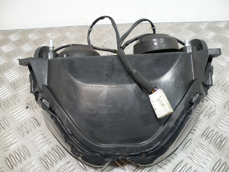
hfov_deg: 65.3
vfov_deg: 51.4
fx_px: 179
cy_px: 86
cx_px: 114
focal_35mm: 27
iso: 96
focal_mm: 4.7
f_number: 2.8
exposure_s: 1/59.6
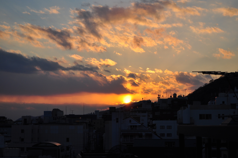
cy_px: 79
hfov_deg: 24.6
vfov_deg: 16.5
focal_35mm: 82
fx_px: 545
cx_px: 119
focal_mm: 55
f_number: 5.6
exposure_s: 1/800
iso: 200
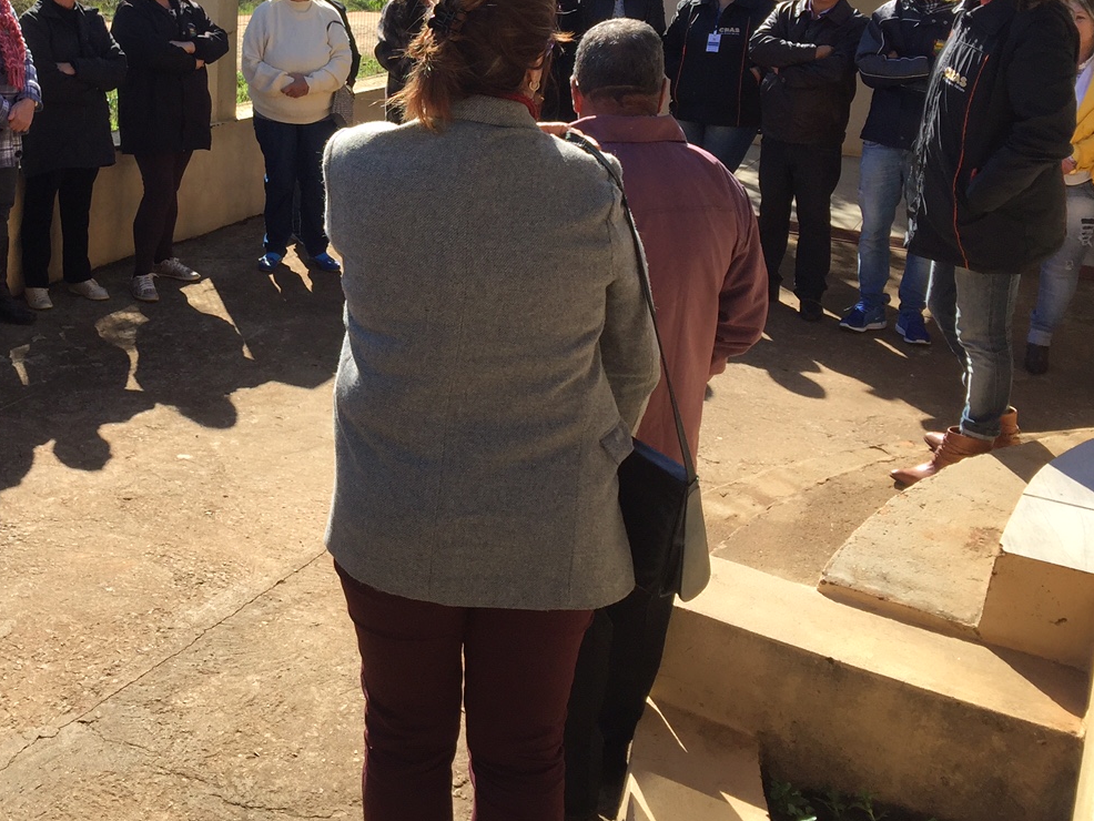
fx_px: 1517
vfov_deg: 30.0
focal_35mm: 48
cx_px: 278
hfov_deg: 38.7
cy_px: 243
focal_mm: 4.15
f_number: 2.2
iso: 32
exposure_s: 1/842
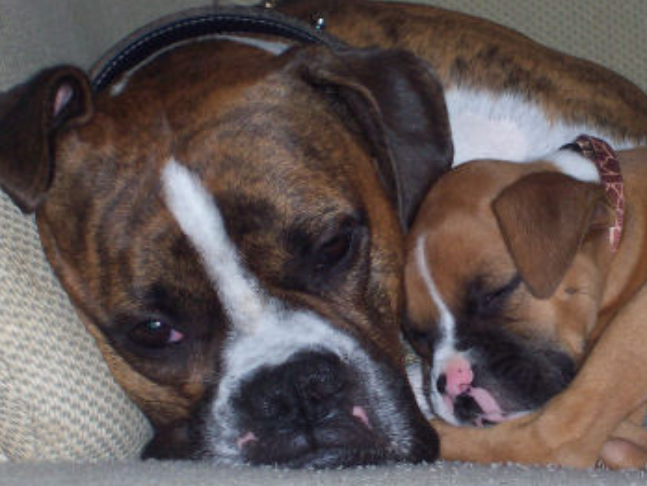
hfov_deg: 12.2
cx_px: 439
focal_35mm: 162
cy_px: 247
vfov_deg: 9.2
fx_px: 3028
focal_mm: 16.8
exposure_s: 1/90
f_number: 4.8
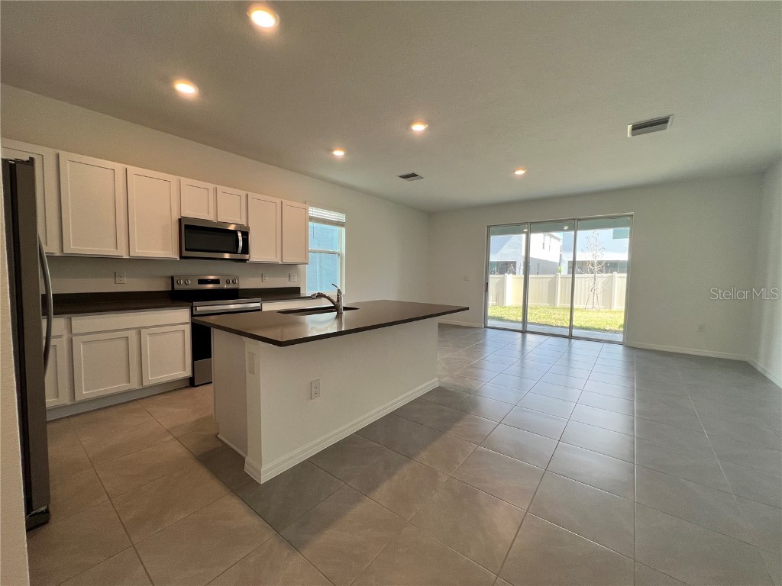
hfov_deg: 106.2
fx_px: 294
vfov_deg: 89.9
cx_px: 391
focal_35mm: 13
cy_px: 293
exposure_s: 1/120
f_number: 1.8
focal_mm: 1.57
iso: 64
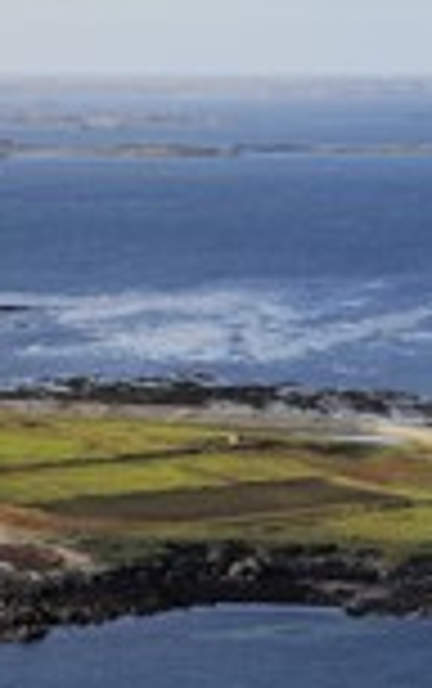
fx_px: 3156
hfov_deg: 7.7
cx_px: -182
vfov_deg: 12.4
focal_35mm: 168
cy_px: 193
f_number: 6.3
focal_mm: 60
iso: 400
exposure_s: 1/1000
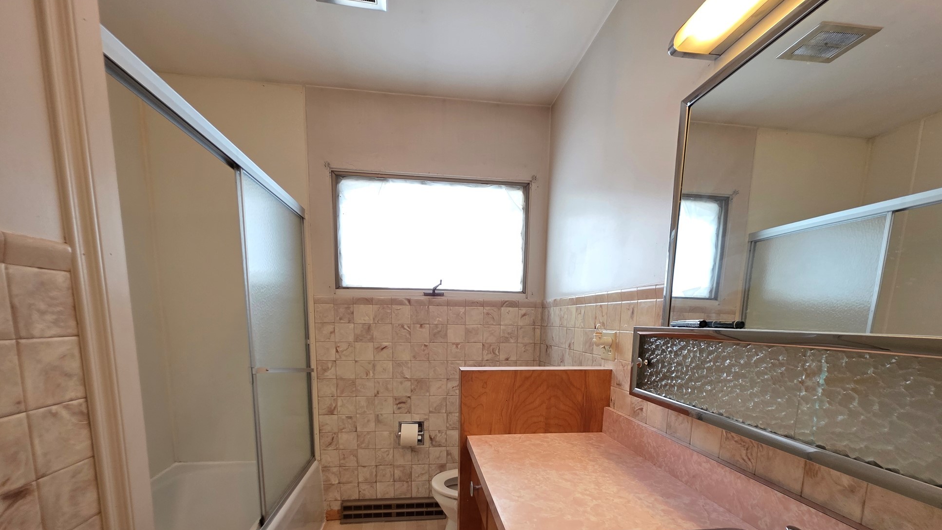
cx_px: 475
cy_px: 372
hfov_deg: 103.0
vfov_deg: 67.7
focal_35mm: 15
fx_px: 375
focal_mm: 2.2
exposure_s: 1/60
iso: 200
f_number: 1.9
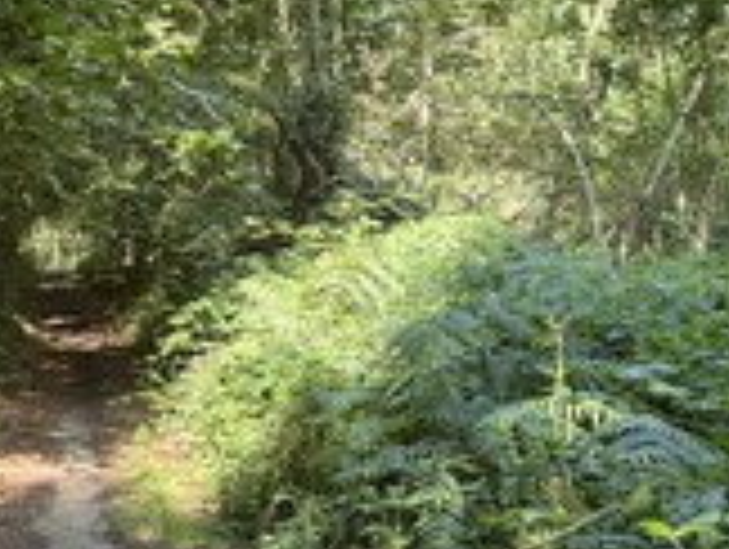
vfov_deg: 19.9
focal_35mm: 74
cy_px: 317
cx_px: 36
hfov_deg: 25.3
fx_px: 1561
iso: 100
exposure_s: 1/121
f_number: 1.78
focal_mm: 6.76
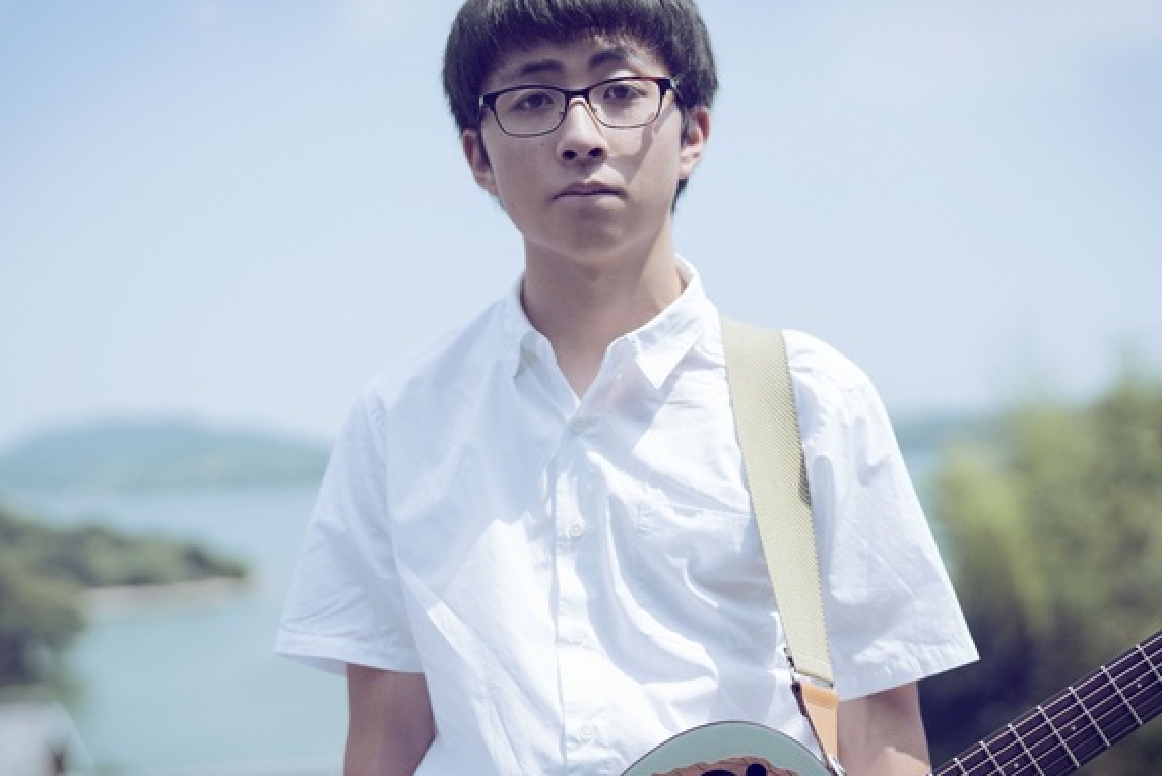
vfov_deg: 21.9
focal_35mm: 62
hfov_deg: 32.4
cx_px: 571
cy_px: 432
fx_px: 2002
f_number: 2
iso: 100
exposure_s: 1/2000
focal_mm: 50
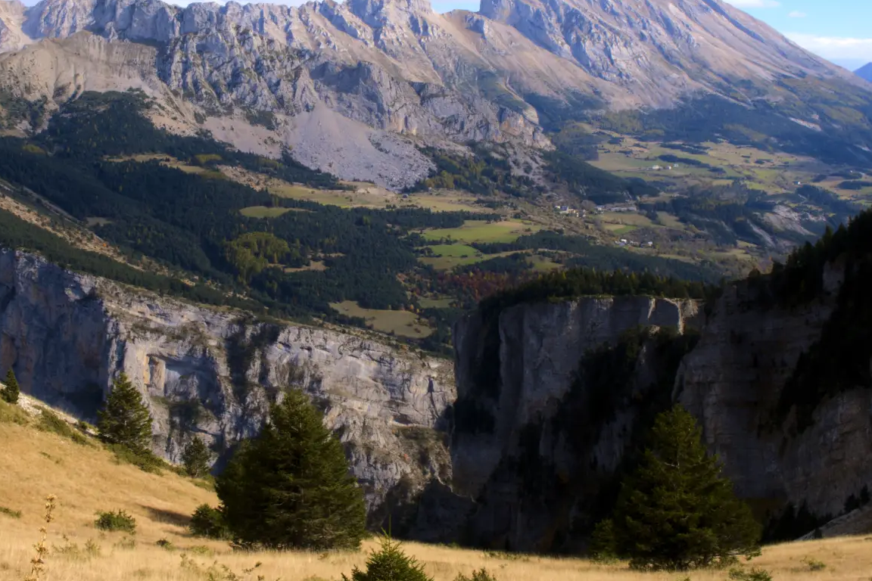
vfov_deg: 29.5
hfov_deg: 43.4
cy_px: 169
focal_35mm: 45
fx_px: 1090
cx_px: 356
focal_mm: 18
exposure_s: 1/30
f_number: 22
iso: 160
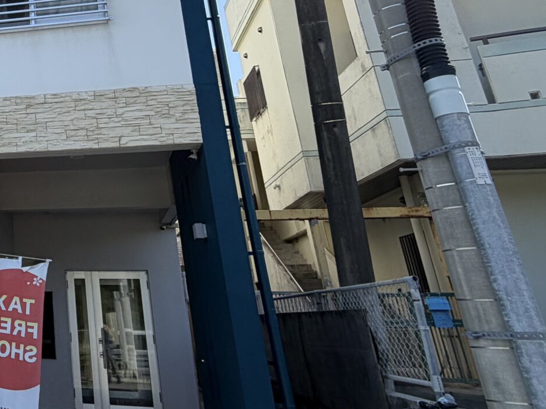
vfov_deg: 36.4
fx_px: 599
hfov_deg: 39.0
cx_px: -72
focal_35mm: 38
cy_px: 80
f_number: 2.2
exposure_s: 1/726
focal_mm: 2.22
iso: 40
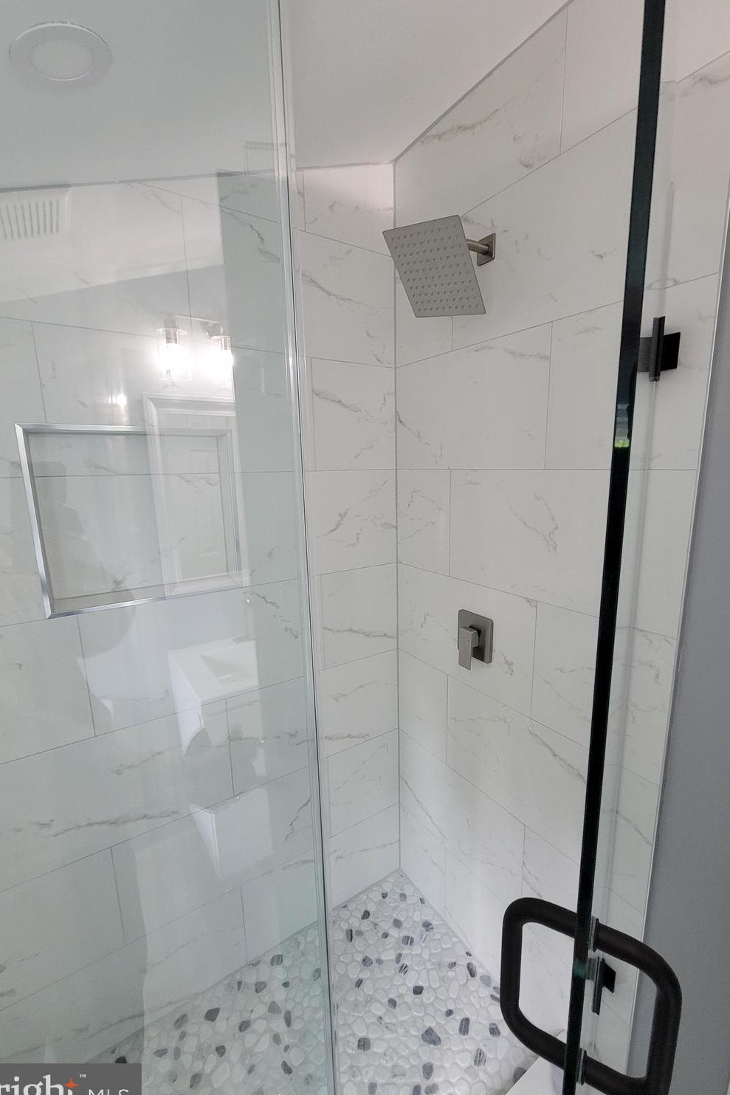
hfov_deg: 81.2
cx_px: 382
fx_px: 426
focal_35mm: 14
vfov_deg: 104.2
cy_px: 557
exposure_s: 1/60
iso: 400
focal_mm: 2.2
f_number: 2.2
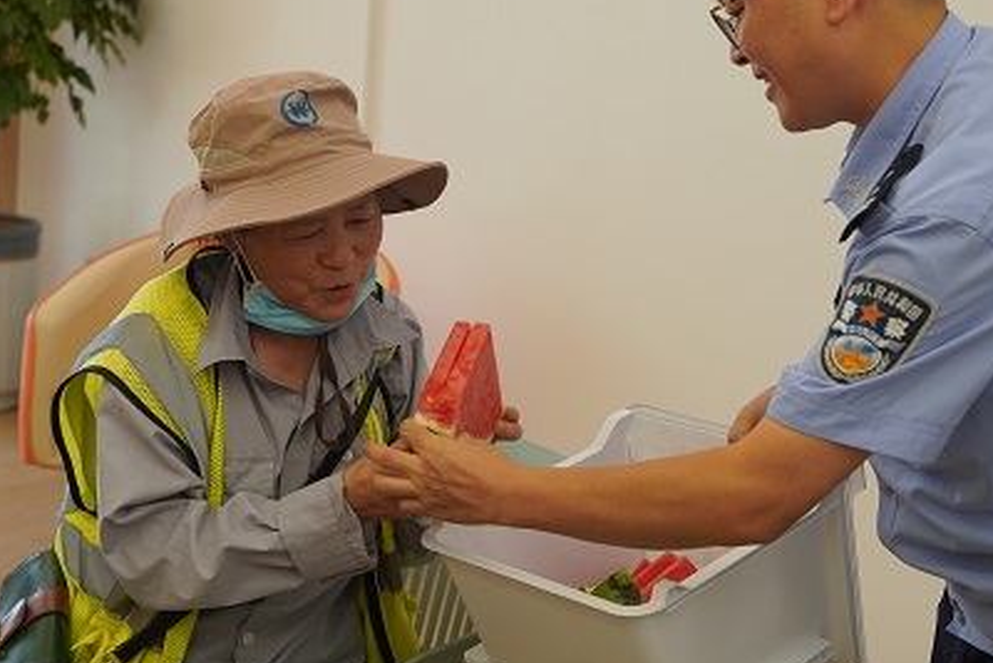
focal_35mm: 60
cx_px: 596
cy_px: 258
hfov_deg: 33.3
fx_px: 1656
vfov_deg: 22.6
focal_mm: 40
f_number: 4
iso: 1000
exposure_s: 1/160
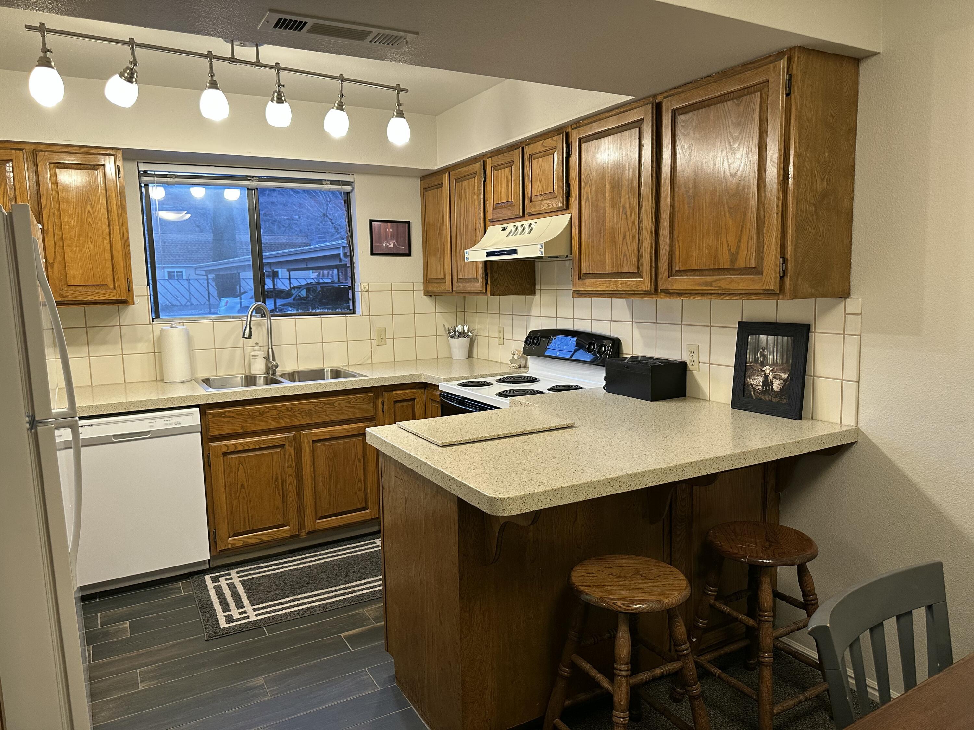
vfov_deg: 56.8
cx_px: 487
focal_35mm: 24
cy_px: 365
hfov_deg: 71.6
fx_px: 675
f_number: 1.78
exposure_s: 1/120
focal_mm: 6.86
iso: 200
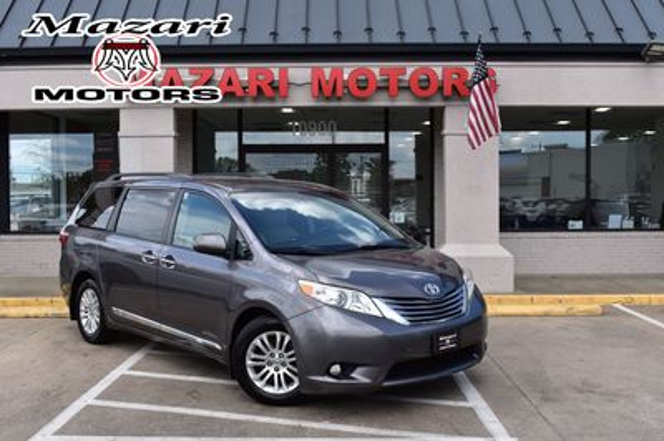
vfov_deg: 33.0
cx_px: 332
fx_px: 746
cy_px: 220
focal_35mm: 40
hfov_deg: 48.0
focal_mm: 27
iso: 400
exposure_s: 1/320
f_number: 10
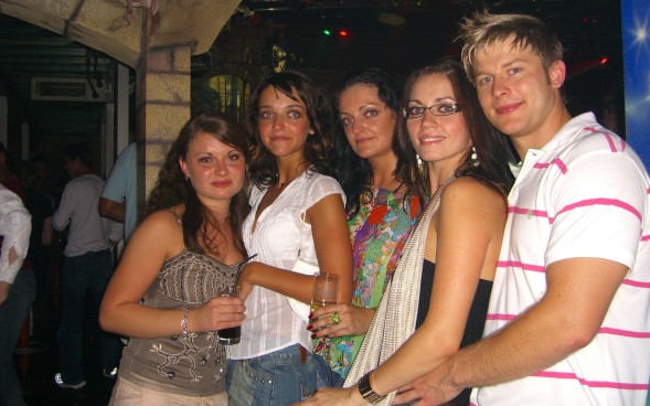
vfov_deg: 31.2
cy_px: 170
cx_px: 330
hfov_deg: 48.2
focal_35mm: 41
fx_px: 726
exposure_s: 1/60
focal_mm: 7.9
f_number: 2.8
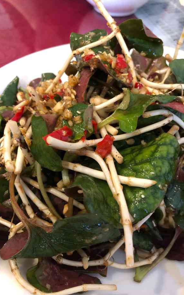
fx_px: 241
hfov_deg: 41.8
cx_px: 98
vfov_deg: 62.9
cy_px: 148
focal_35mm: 30
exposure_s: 1/9
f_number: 1.8
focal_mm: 4
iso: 100
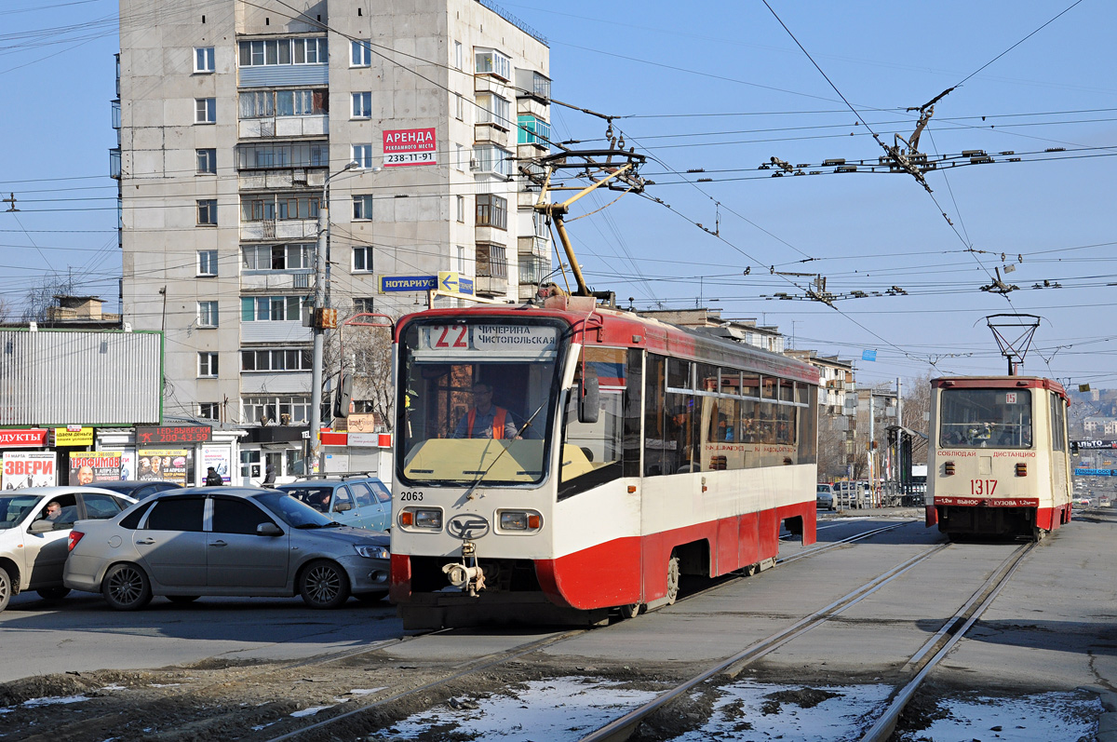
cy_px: 371
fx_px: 1952
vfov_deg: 21.5
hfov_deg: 31.9
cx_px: 558
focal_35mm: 63
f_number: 11
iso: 320
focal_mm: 42
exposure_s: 1/640
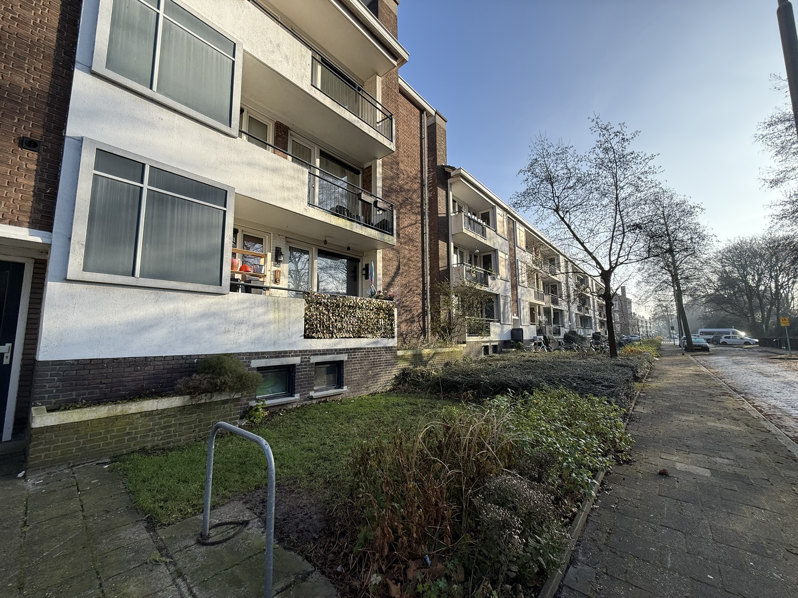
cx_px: 399
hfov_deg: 102.1
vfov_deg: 85.7
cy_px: 299
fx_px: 323
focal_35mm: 14
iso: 50
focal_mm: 2.22
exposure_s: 1/619
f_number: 2.2
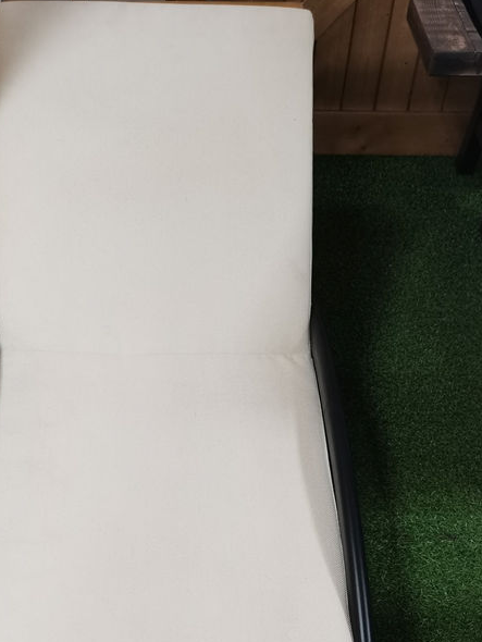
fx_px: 872
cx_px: 178
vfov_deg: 38.0
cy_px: 566
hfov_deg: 30.8
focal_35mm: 47
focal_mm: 5.58
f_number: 1.8
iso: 320
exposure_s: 1/50
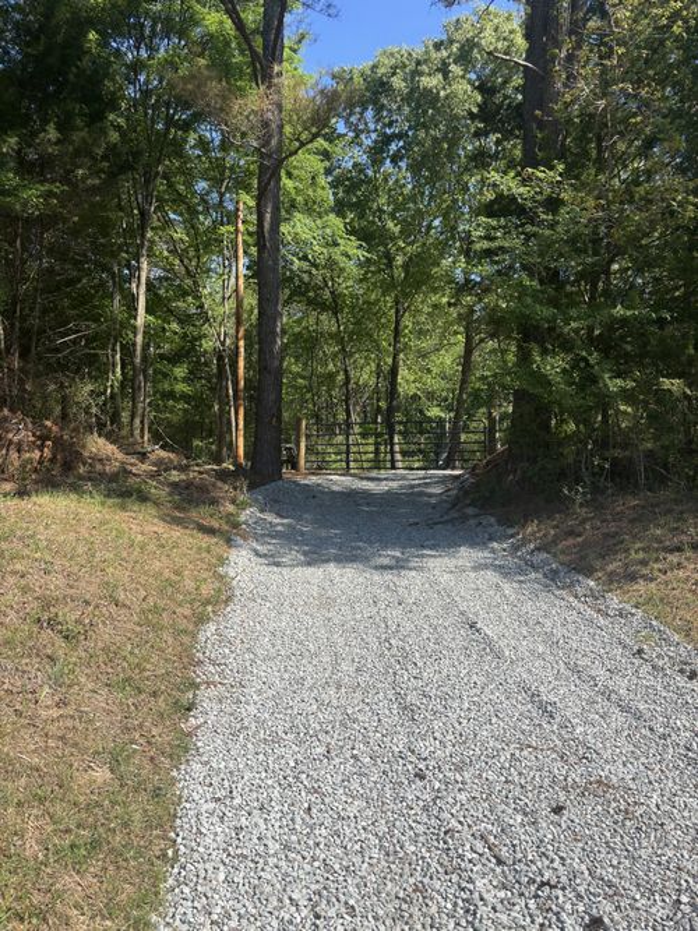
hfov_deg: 53.0
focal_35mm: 26
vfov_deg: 67.3
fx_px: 699
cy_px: 466
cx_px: 349
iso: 50
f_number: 1.6
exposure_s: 1/2710
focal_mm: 5.96
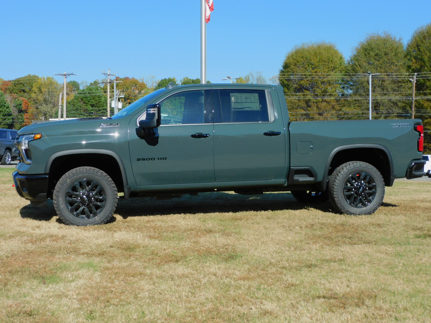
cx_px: 216
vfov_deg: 29.1
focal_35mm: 50
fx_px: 623
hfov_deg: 38.2
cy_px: 162
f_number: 4
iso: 125
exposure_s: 1/1250
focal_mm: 9
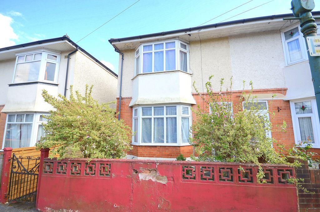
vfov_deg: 77.1
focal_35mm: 15
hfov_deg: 100.5
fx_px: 133
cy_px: 106
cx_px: 160
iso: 100
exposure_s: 1/125
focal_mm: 10
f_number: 5.6
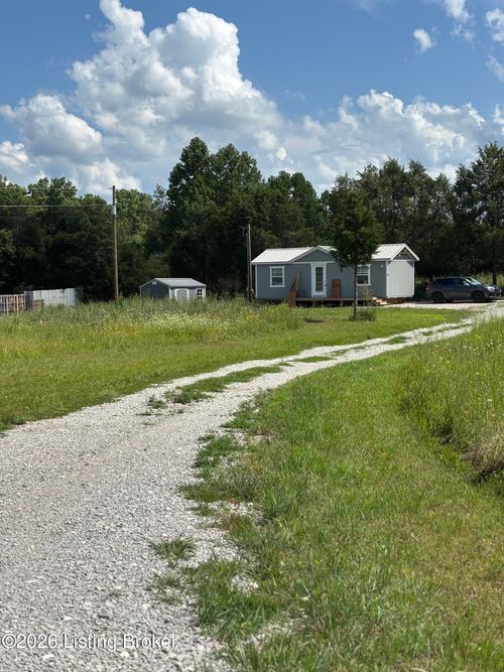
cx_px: 252
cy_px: 336
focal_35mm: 52
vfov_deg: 36.8
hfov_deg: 28.0
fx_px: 1010
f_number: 1.6
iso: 40
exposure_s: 1/2105
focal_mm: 5.96
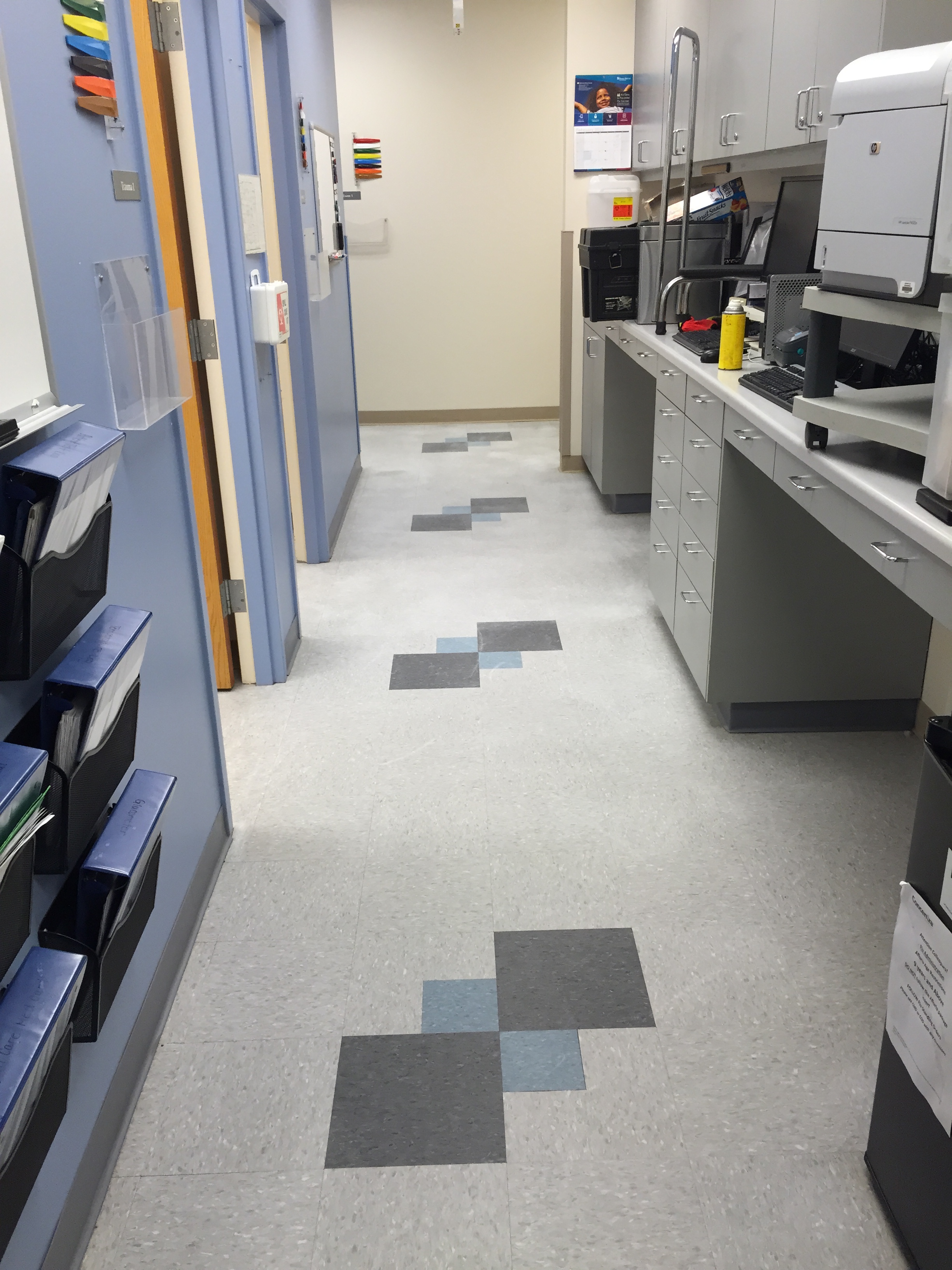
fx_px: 1063
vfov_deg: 61.7
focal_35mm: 29
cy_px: 635
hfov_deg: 48.2
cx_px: 476
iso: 40
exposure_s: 1/40
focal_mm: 4.15
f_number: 2.2
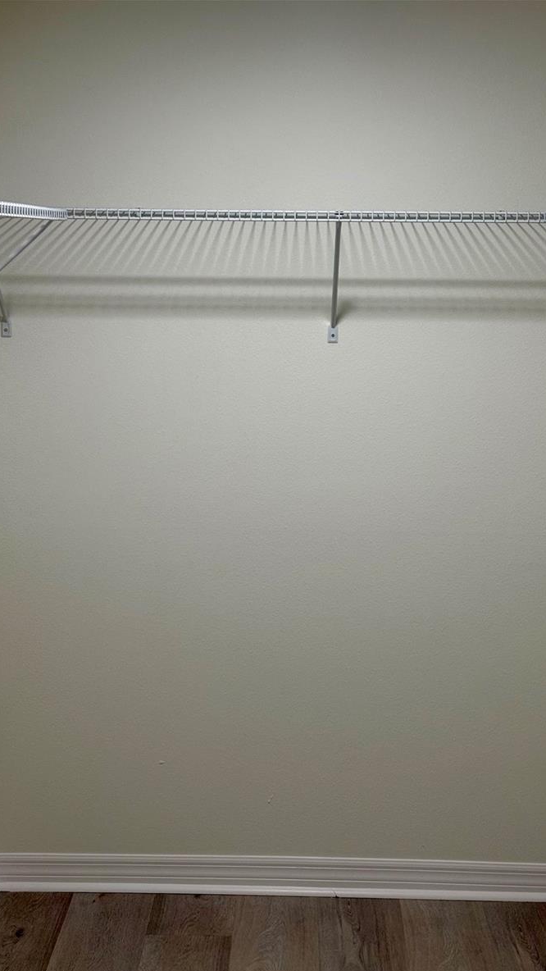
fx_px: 1364
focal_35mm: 53
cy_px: 491
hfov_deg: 22.6
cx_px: 293
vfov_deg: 39.2
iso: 100
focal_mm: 6.76
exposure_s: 1/86
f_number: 1.78
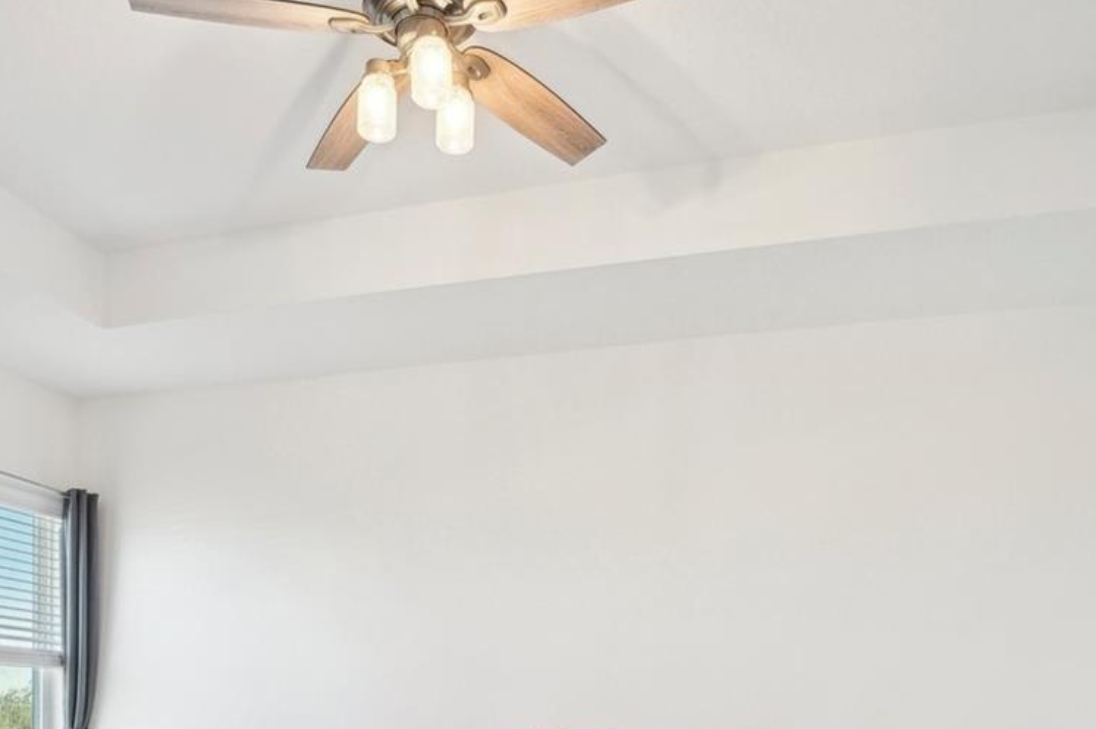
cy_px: 745
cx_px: 500
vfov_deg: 38.2
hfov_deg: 61.9
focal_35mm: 30
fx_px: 913
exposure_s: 1/15
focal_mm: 14
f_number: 8
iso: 400
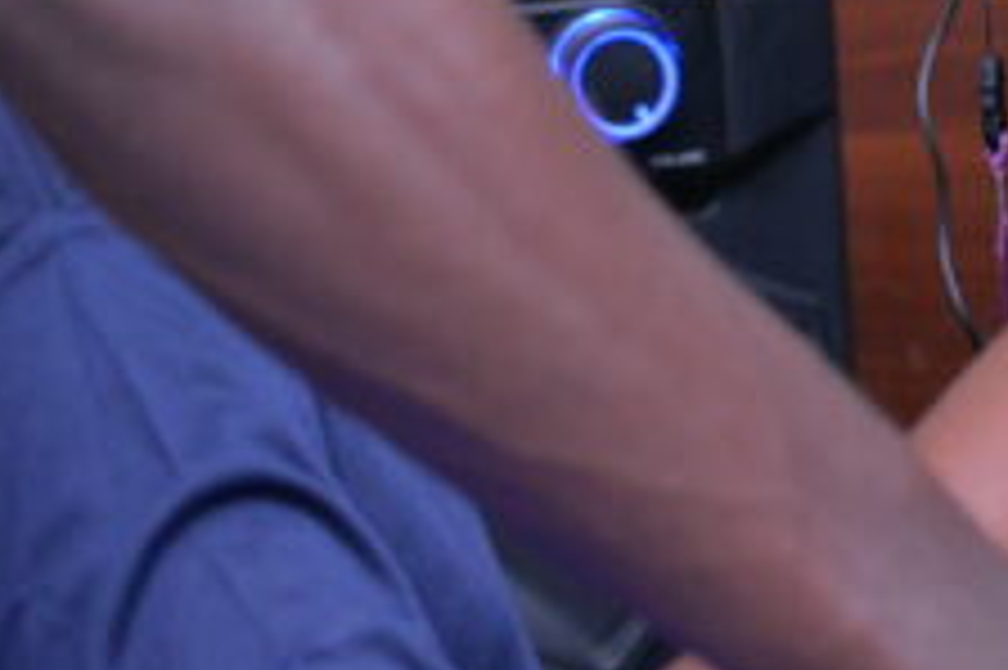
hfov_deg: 7.7
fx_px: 7498
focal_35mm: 268
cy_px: -854
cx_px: 72
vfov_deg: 5.0
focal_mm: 50
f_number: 3.2
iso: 800
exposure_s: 1/160
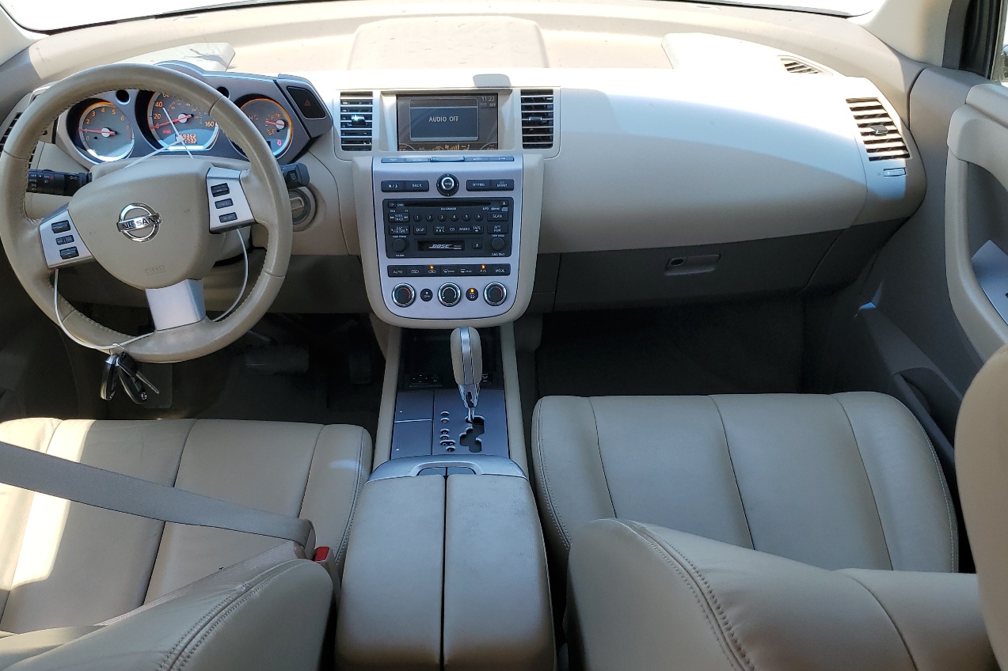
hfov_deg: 55.7
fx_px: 952
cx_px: 463
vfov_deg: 38.3
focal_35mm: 34
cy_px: 458
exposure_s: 1/526
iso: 50
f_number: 1.5
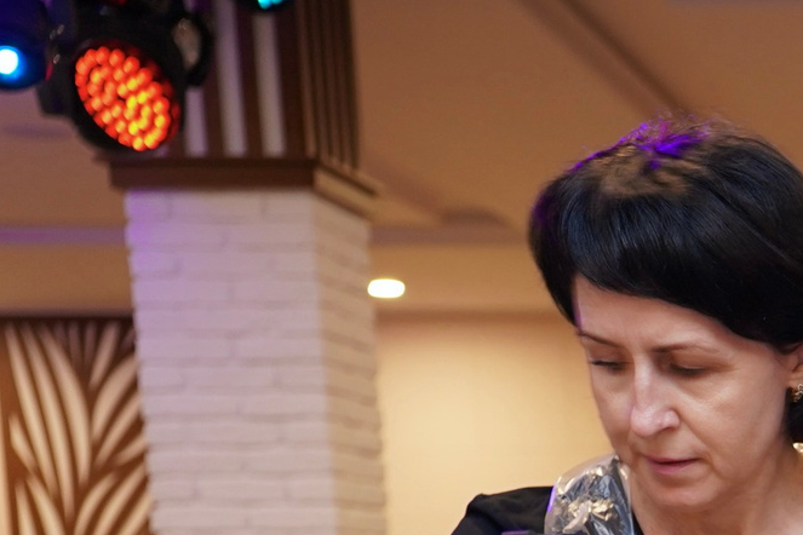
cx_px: 1508
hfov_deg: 15.4
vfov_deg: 11.3
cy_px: 991
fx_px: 2498
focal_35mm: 112
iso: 500
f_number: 2.8
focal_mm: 29
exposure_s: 1/60
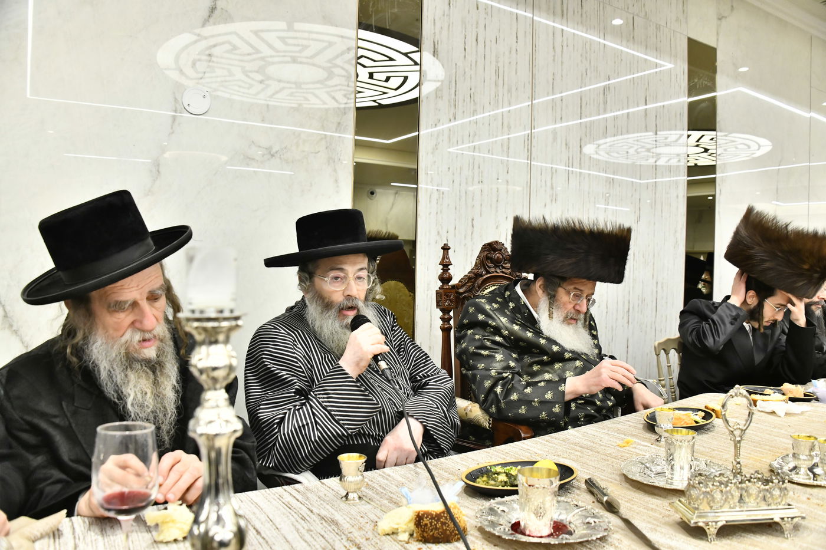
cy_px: 275
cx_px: 413
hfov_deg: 65.5
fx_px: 642
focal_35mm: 28
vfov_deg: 46.4
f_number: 5.6
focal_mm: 28
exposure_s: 1/160
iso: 3200
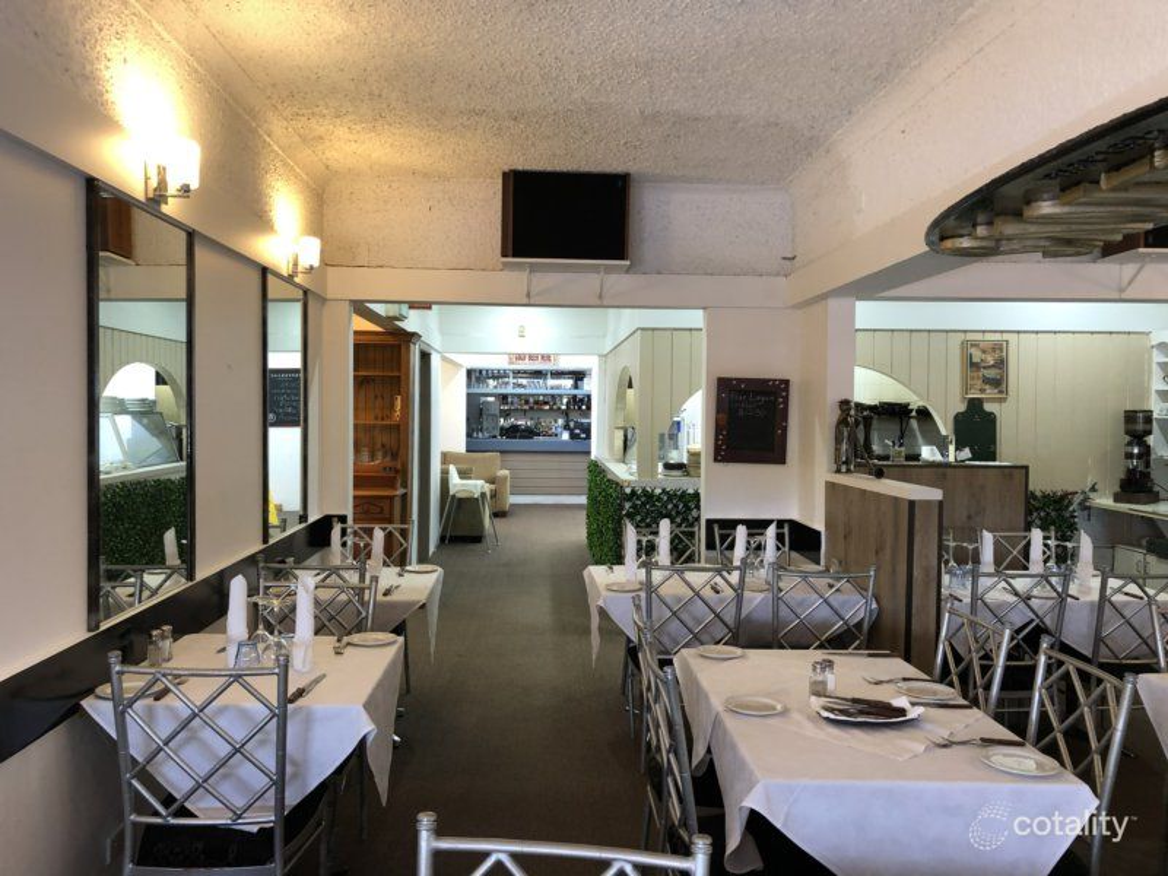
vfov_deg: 49.7
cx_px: 584
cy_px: 438
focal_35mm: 28
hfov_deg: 63.4
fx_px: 945
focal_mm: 3.99
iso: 40
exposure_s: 1/17
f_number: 1.8
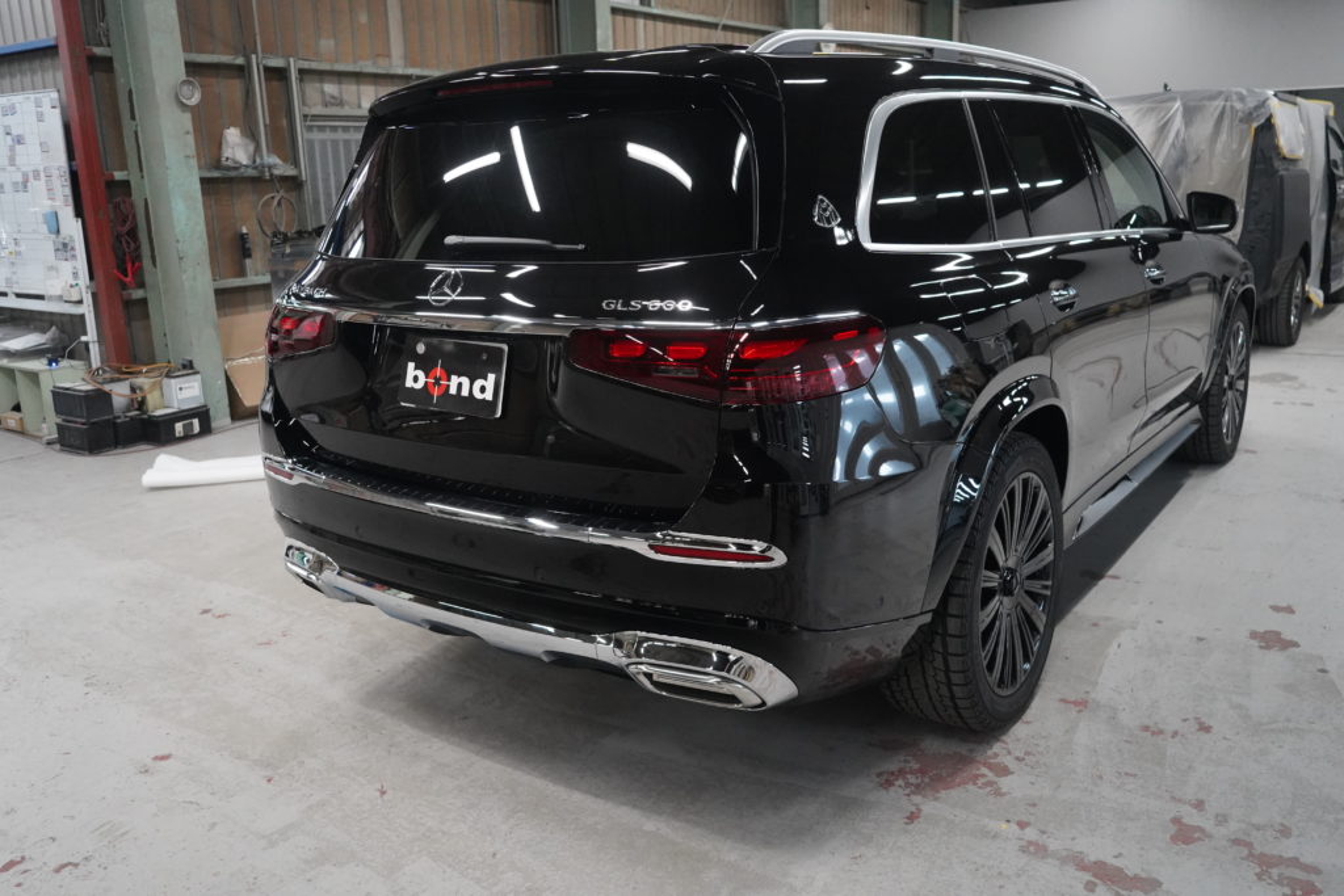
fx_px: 1157
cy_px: 448
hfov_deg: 60.3
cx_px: 672
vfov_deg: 42.3
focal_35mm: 31
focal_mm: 31
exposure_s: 1/160
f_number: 4.5
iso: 8000
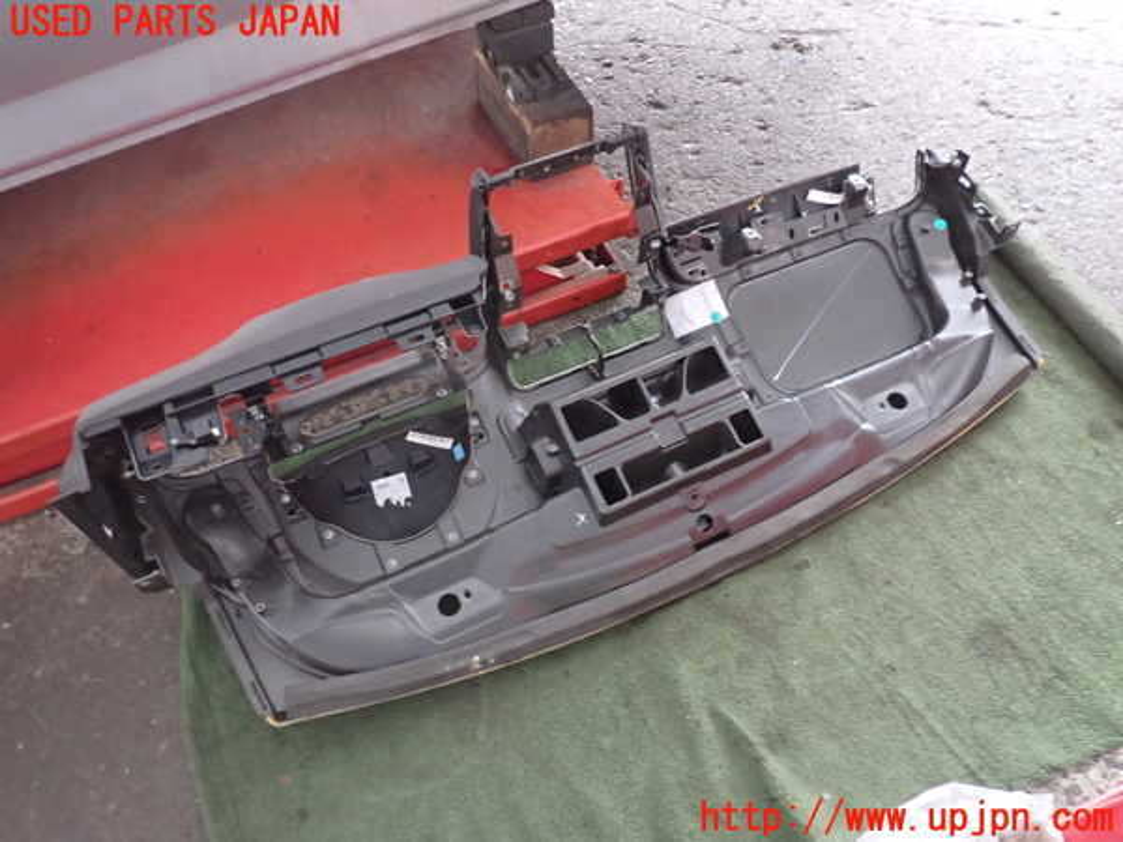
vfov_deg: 54.9
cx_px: 562
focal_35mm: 25
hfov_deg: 69.4
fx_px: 811
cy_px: 421
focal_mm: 4.5
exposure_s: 1/30
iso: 400
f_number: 2
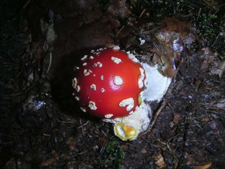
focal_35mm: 38
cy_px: 84
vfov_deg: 37.7
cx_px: 112
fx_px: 247
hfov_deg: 49.0
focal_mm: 6
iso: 160
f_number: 6.7
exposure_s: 1/45
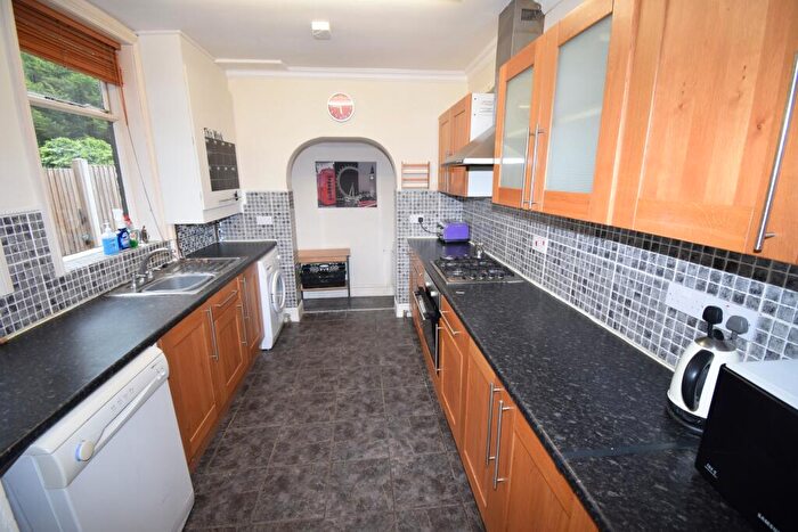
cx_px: 399
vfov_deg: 77.4
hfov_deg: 100.4
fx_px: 333
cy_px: 266
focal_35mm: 15
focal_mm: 10
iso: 720
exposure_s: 1/60
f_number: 4.5
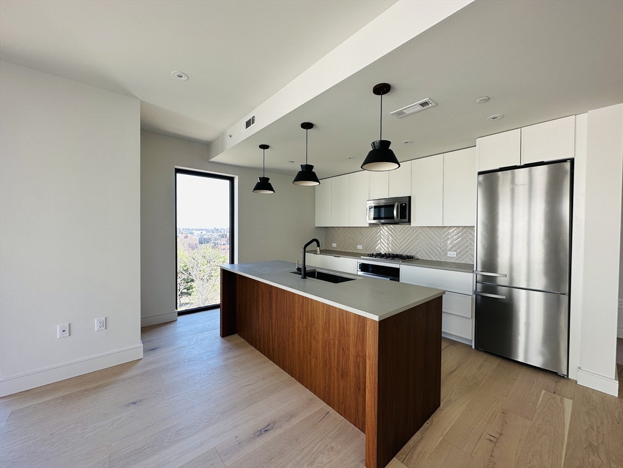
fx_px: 252
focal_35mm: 14
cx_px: 312
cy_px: 234
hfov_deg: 102.1
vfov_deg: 85.7
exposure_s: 1/121
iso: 40
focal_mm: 2.22
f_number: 2.2
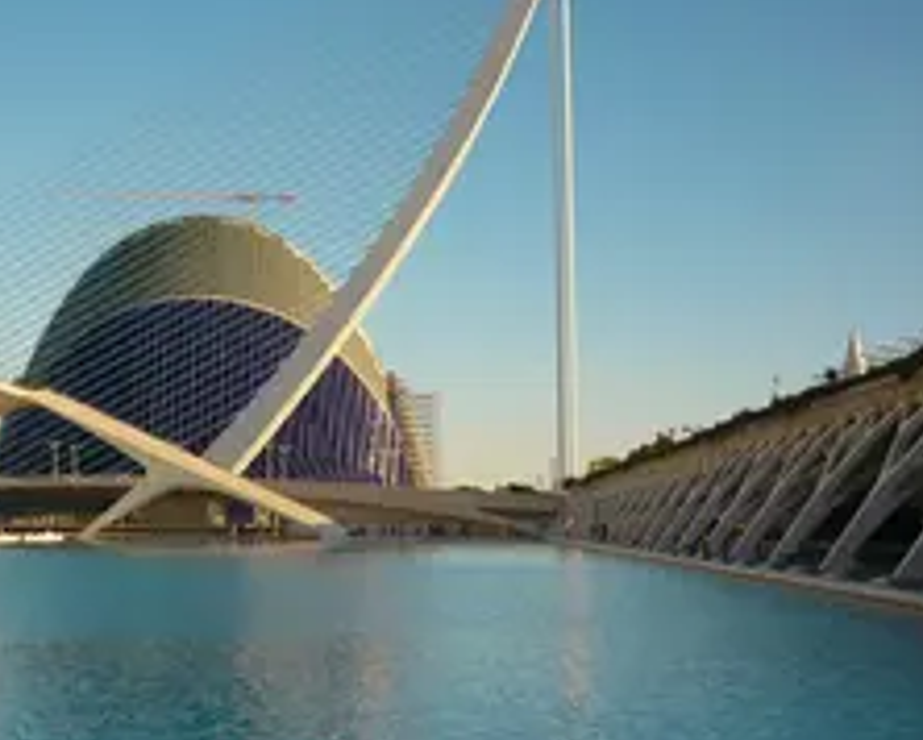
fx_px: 1586
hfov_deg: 31.6
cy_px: 349
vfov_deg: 26.3
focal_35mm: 58
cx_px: 183
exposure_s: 1/200
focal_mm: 5.5
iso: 100
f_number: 8
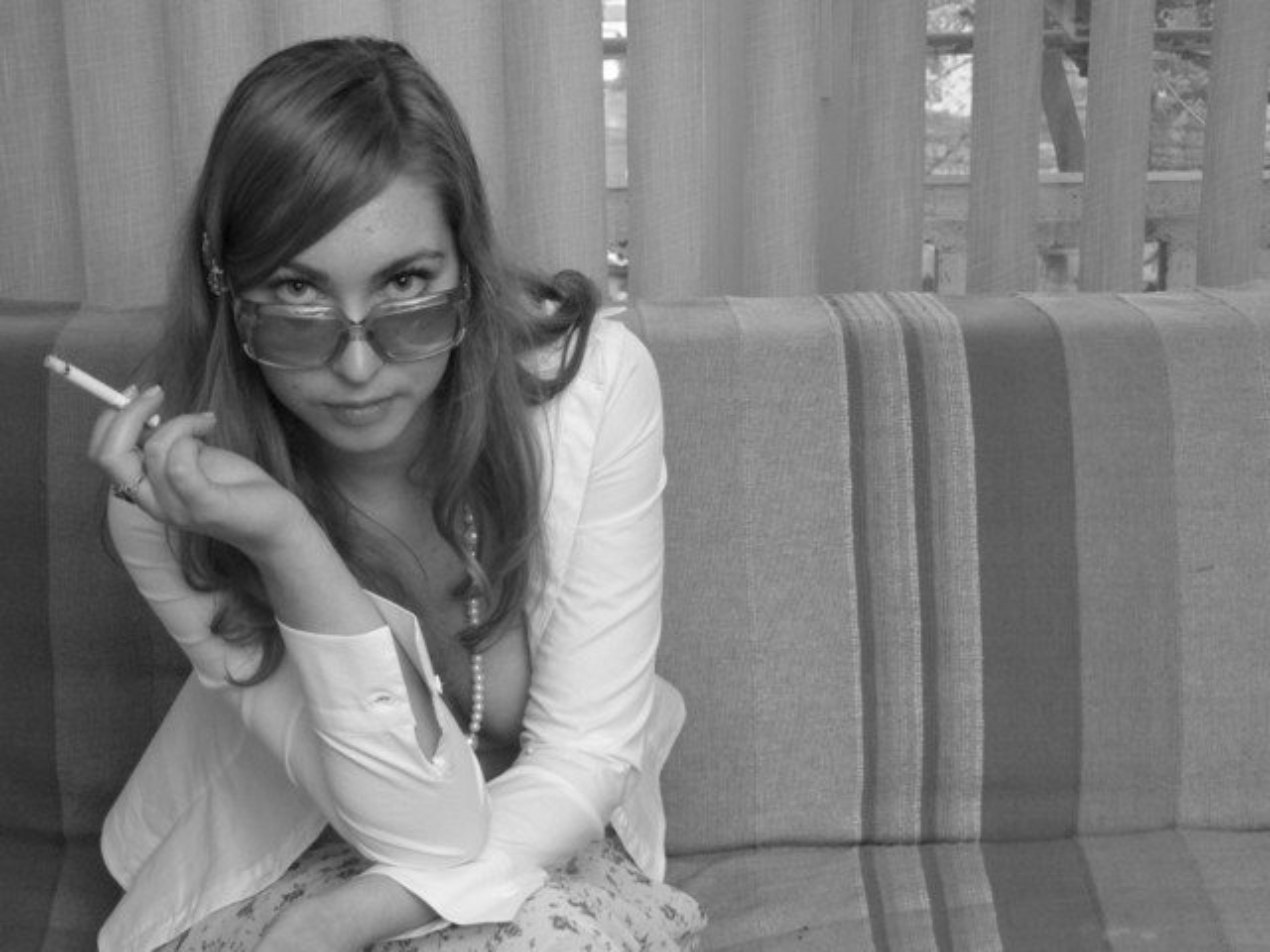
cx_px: 635
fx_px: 2605
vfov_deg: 20.7
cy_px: 476
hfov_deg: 27.4
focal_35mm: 71
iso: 200
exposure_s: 1/8
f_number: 3.2
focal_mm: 11.8
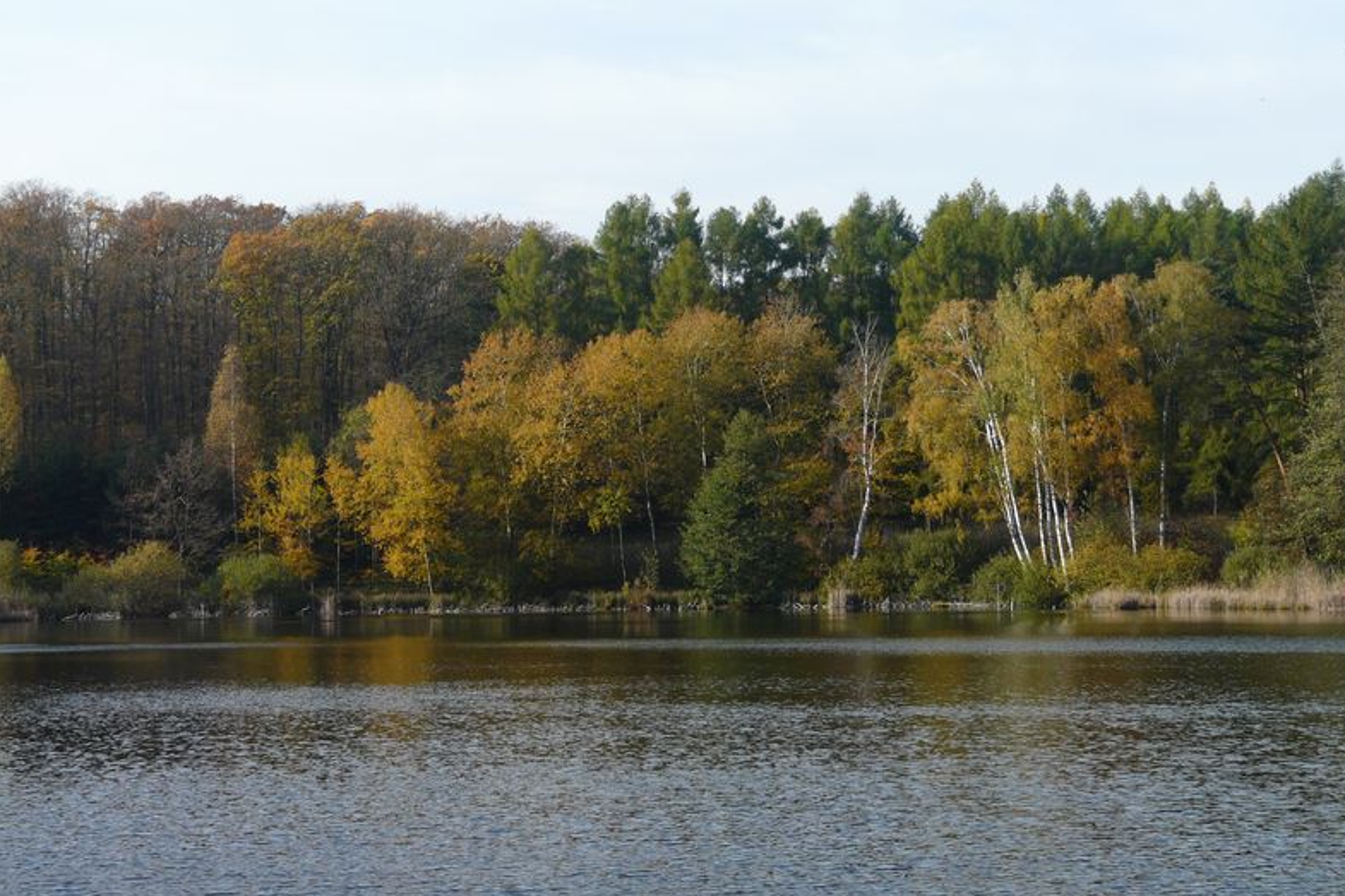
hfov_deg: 28.5
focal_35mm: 71
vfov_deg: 19.2
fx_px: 2652
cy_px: 432
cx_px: 684
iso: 100
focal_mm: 11.1
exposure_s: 1/250
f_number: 5.6
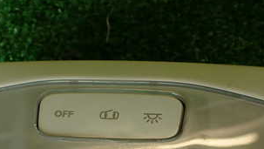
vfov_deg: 17.0
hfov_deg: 30.5
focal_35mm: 69
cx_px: 117
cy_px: 165
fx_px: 483
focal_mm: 5.79
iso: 100
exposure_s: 1/100
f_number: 2.4
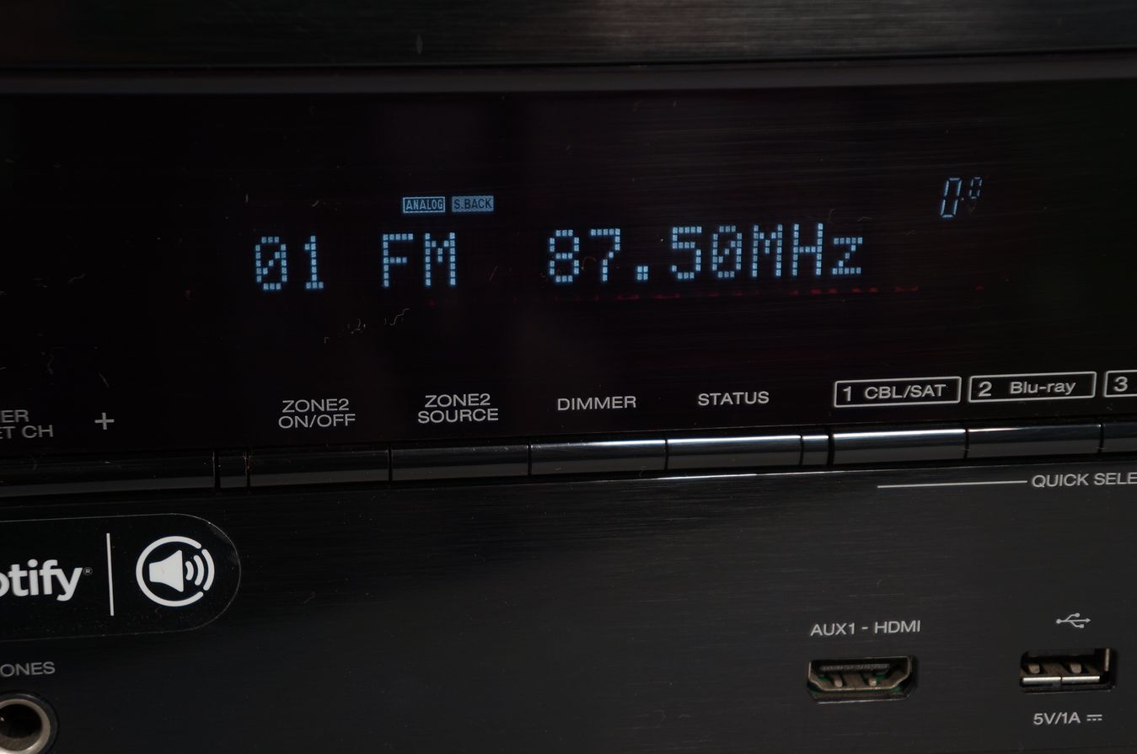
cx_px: 568
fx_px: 2129
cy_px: 377
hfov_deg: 29.9
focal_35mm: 68
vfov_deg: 20.1
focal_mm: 45
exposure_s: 1/15
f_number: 5
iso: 200
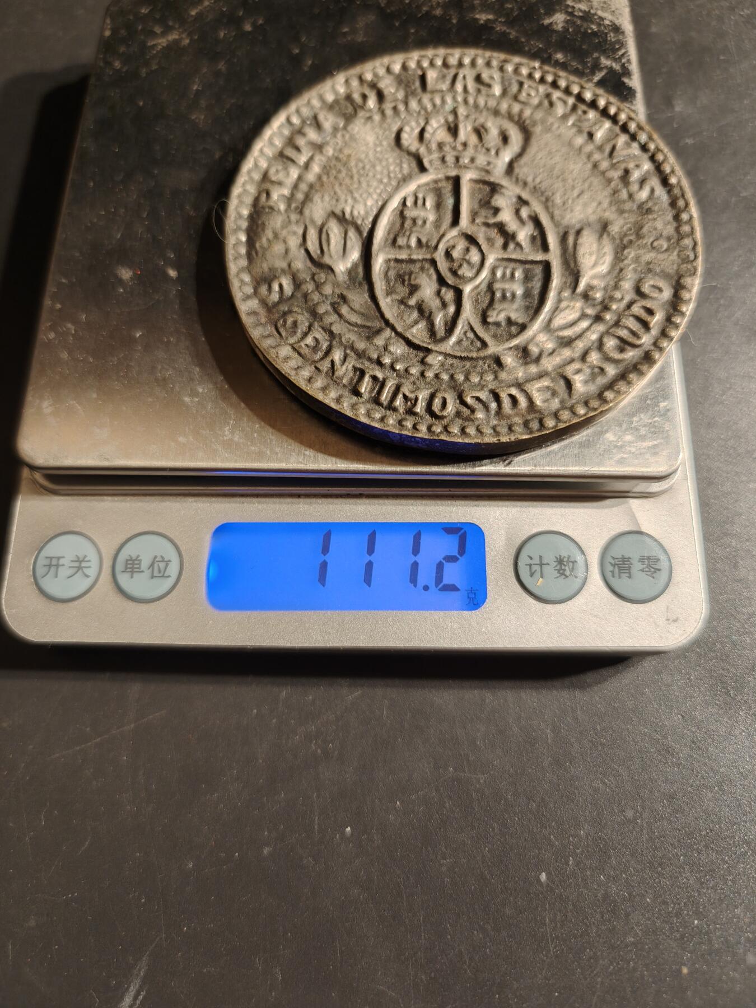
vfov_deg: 73.9
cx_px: 378
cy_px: 504
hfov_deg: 58.9
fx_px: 670
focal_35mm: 23
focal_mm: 6.06
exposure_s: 1/139
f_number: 1.6
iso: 250
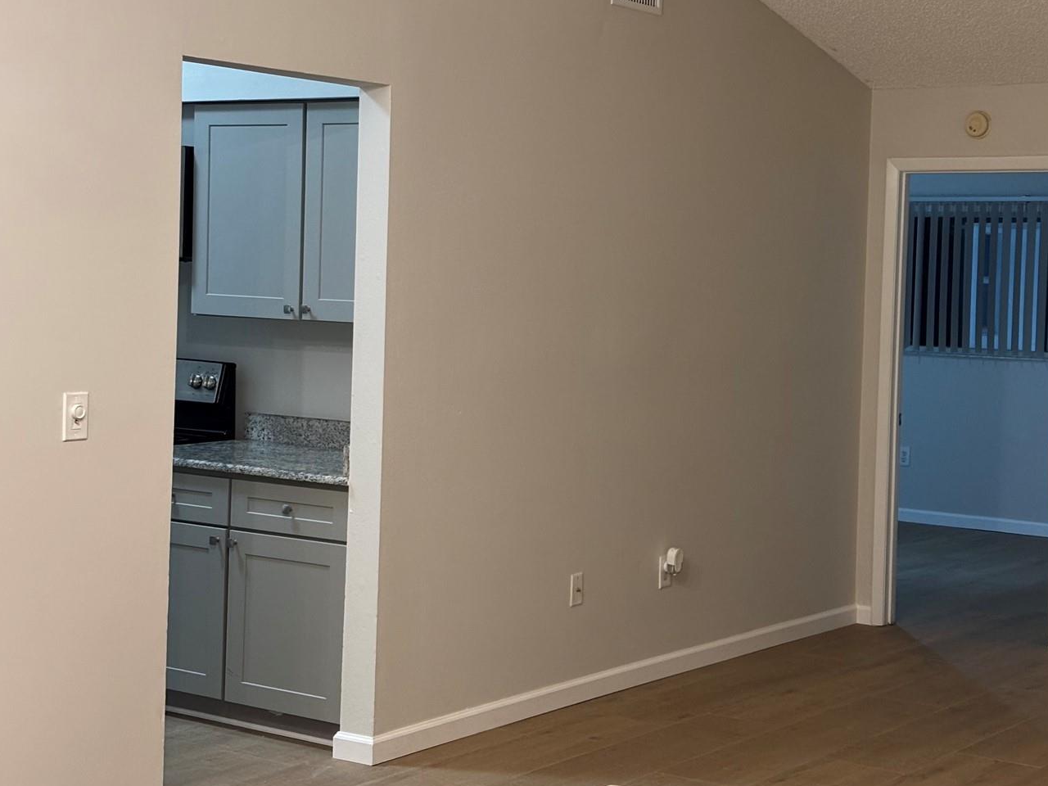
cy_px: 318
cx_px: 585
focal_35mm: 65
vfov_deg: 22.6
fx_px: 1968
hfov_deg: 29.8
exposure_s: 1/40
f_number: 1.6
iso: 250
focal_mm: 5.96
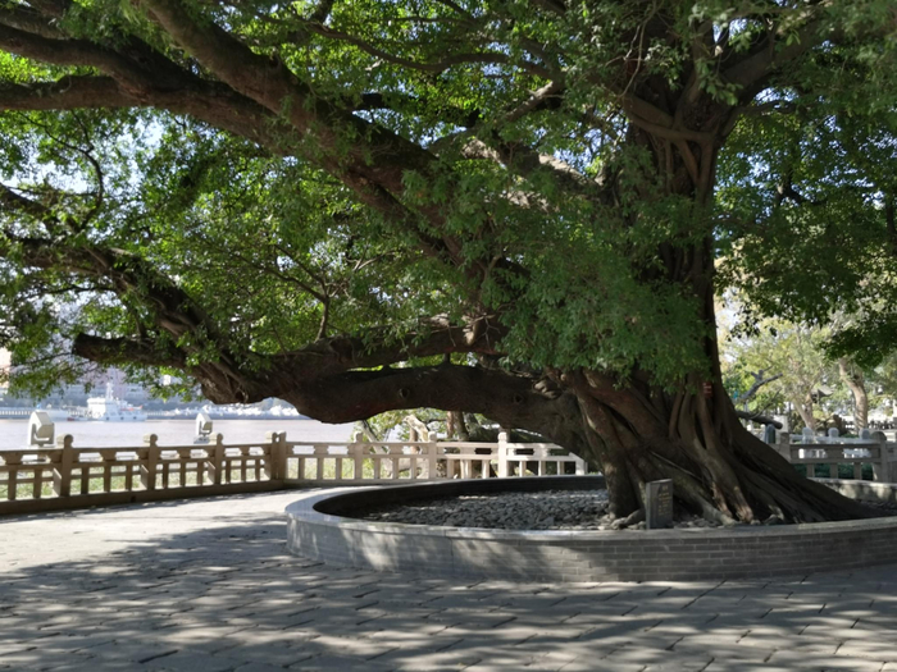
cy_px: 336
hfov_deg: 54.0
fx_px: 881
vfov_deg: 41.8
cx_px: 448
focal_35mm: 34
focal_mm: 5.56
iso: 50
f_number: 4
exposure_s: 1/2083
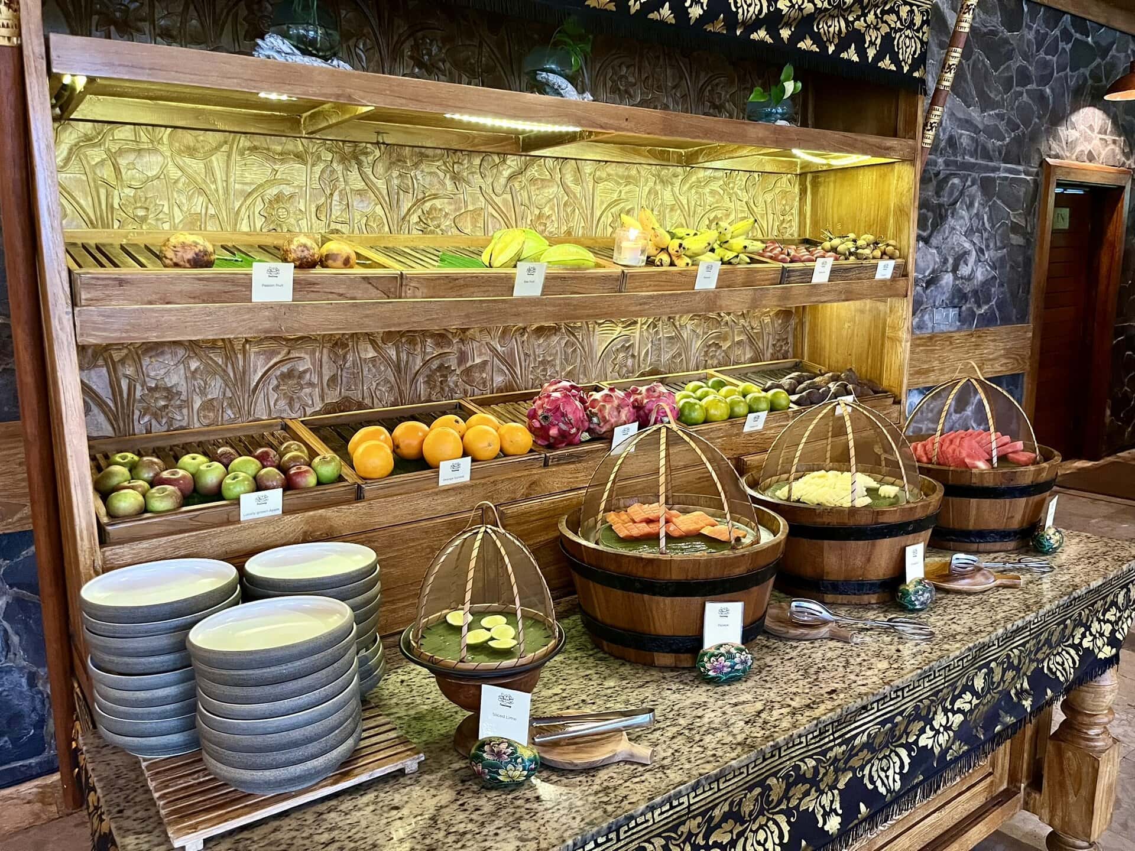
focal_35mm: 26
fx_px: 852
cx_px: 568
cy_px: 426
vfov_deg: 53.1
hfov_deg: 67.3
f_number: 1.6
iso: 500
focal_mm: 5.1
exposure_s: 1/33
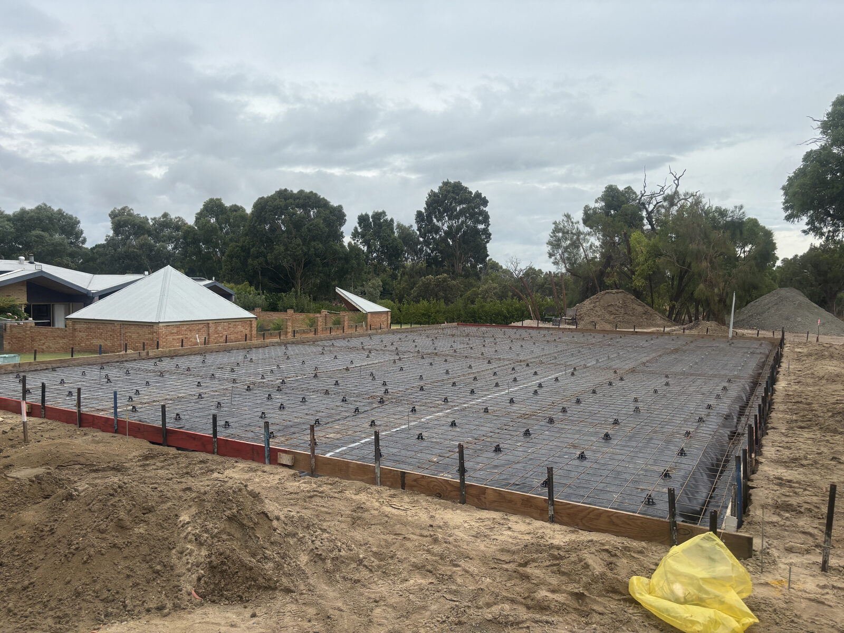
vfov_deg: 53.1
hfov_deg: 67.3
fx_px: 634
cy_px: 316
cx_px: 422
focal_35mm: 26
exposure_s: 1/3205
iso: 50
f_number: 1.6
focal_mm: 5.96
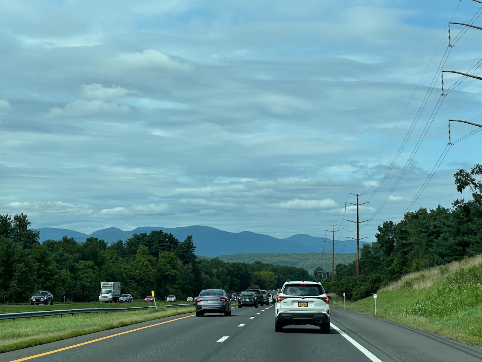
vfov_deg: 19.1
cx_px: 241
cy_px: 181
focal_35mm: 77
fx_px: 1072
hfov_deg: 25.3
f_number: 2.8
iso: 32
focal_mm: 9
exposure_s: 1/1064
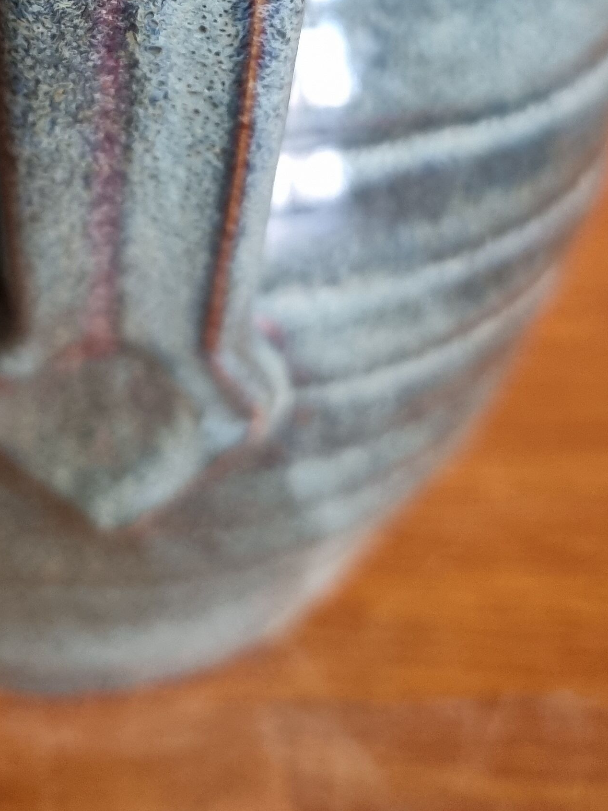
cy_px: -97
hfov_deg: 23.3
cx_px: 109
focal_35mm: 62
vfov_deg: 28.2
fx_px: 1452
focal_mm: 5.4
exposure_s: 1/50
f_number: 1.8
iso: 500
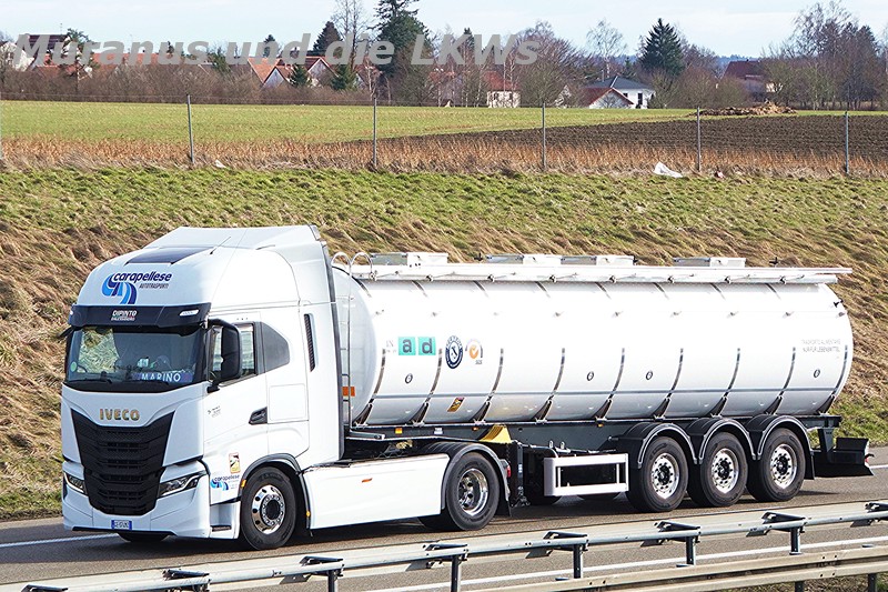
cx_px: 444
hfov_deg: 17.1
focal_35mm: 120
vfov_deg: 11.4
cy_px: 296
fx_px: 2952
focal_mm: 79.8
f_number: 6.3
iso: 1000
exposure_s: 1/1600
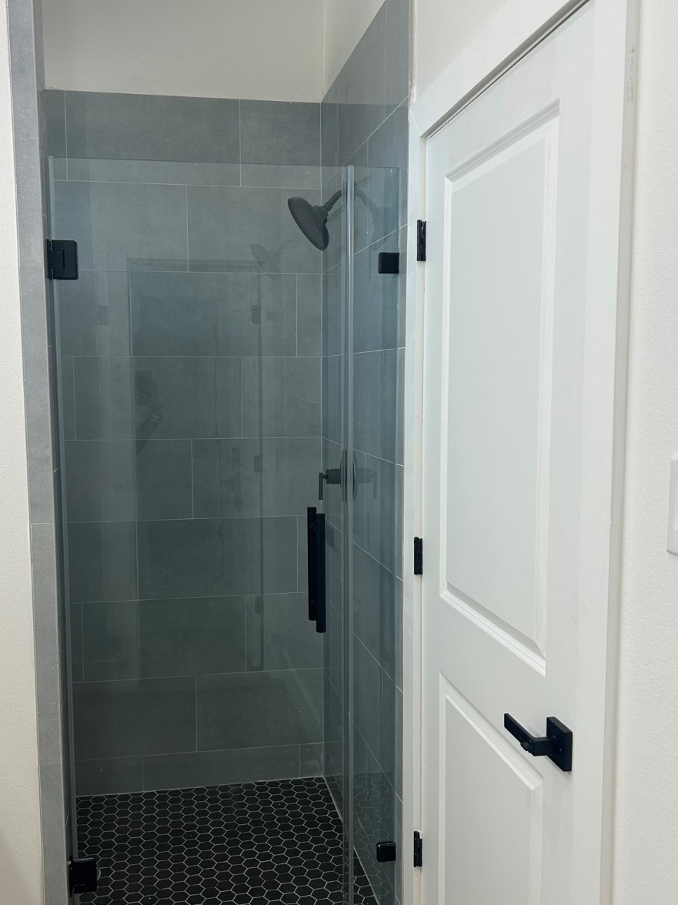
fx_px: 888
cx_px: 294
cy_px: 484
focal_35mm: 34
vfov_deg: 53.9
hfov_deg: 41.7
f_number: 1.5
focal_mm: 5.7
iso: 64
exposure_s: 1/120
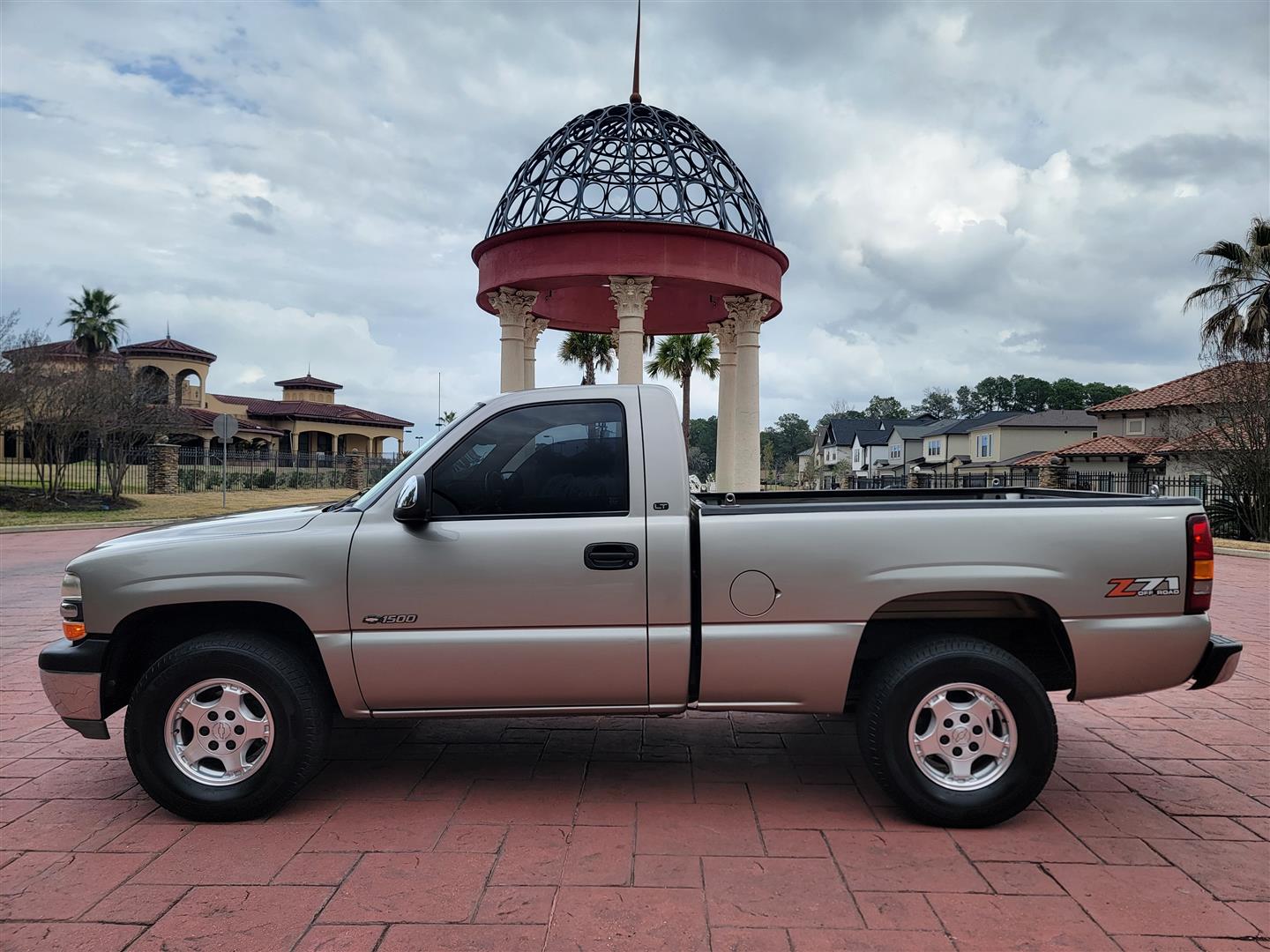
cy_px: 476
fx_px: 881
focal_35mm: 24
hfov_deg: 71.6
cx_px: 635
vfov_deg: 56.8
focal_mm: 6.7
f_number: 1.8
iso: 16
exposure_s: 1/536
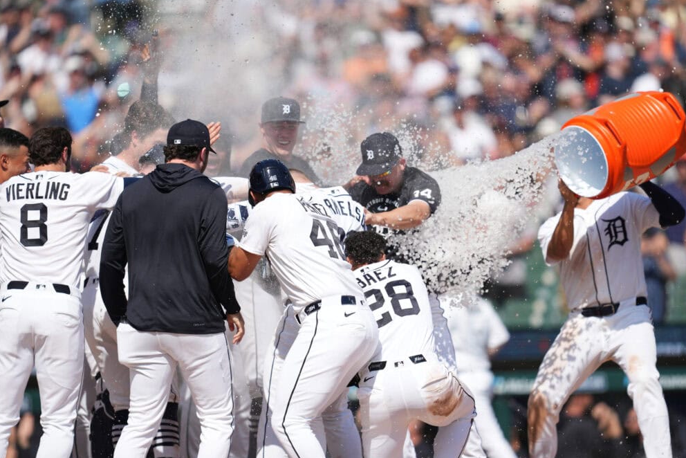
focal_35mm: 413
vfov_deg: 3.3
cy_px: 231
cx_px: 338
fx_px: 7872
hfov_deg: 5.0
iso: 200
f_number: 2.8
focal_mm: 400
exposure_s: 1/4000
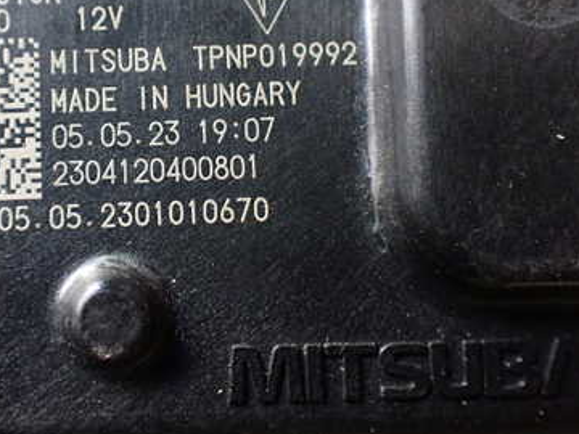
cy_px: 151
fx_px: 836
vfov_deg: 28.9
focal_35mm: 50
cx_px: 207
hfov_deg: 37.9
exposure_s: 1/60
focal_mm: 5.4
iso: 800
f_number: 2.3
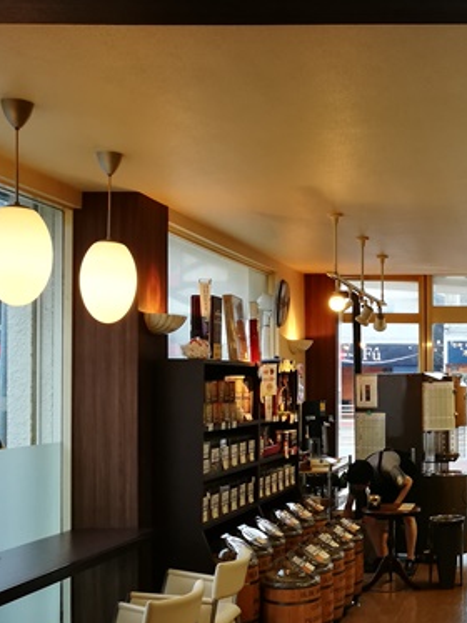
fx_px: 936
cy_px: 366
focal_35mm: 52
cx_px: 514
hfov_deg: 25.9
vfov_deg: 36.7
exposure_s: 1/50
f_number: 2.2
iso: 100
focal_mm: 4.5
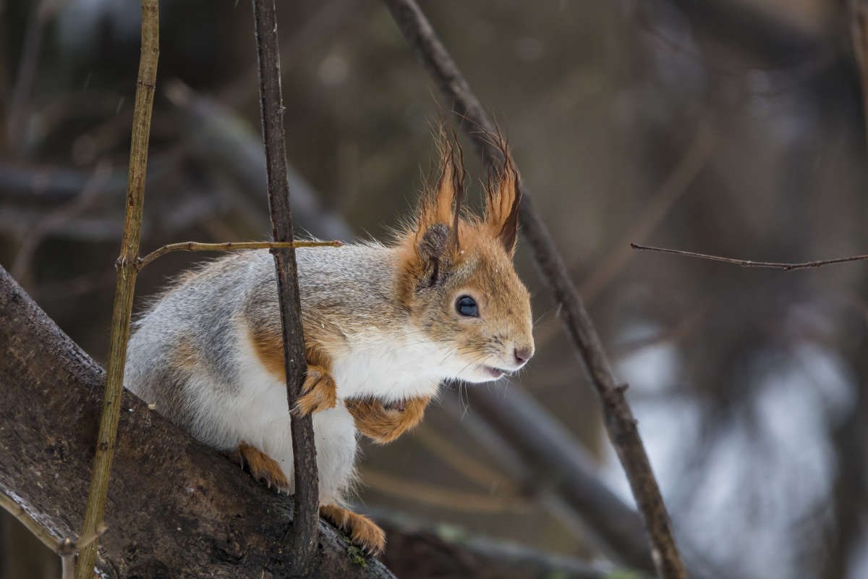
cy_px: 290
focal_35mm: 600
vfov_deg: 2.3
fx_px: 14466
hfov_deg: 3.4
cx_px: 434
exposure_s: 1/250
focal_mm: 220
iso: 640
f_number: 4
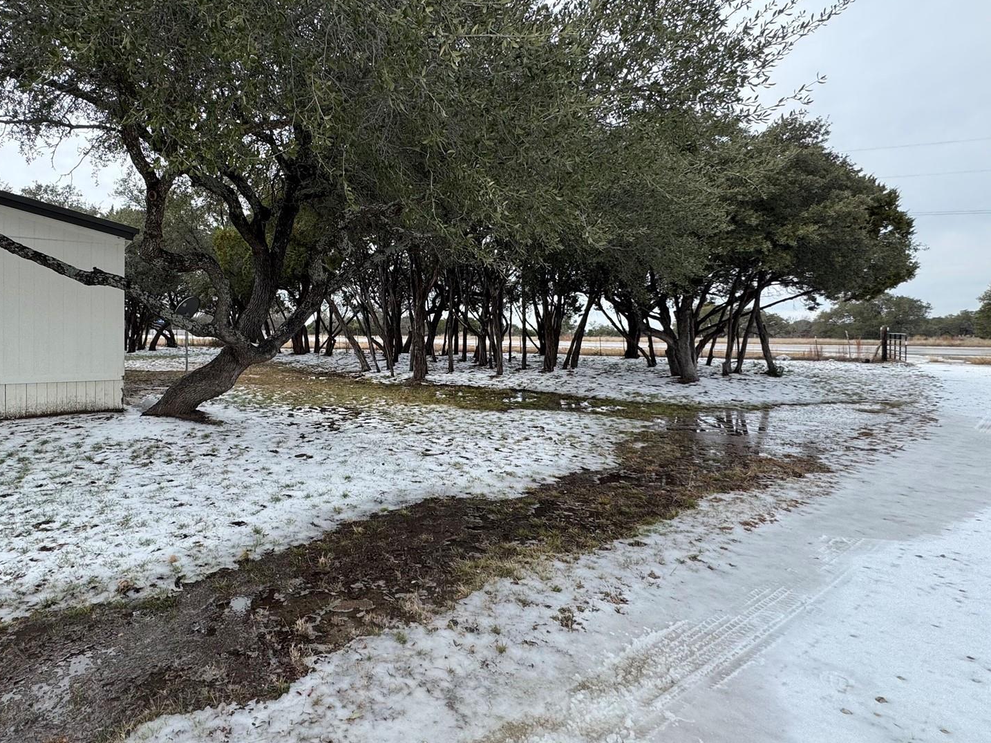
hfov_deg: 80.6
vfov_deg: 65.8
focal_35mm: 20
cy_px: 334
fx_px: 572
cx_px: 389
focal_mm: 2.22
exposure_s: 1/605
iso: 40
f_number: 2.2
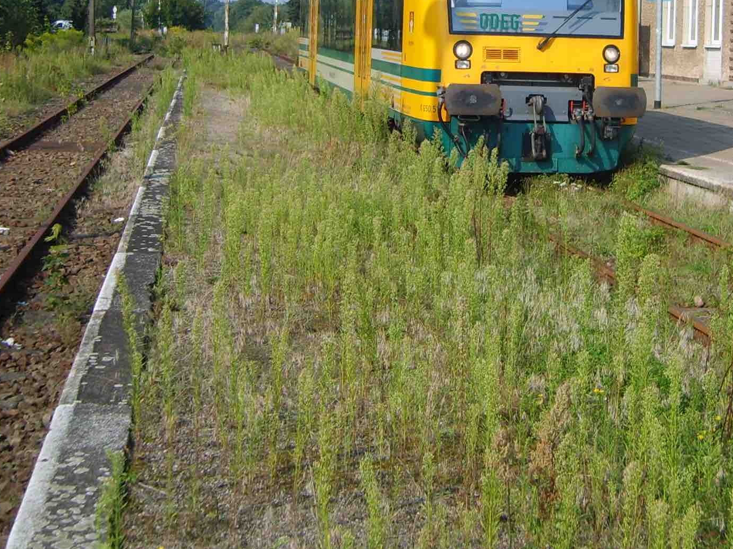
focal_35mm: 71
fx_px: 1503
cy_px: 40
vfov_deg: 20.3
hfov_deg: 27.3
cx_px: 466
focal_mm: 7.4
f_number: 7.1
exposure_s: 1/180
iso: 50
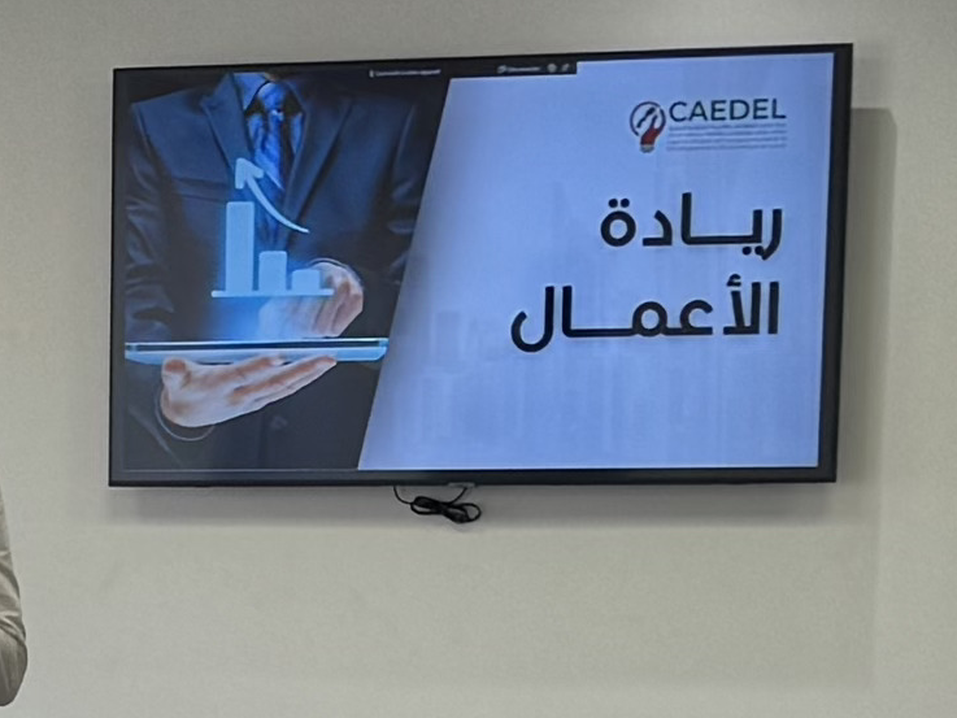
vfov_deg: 7.8
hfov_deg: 10.4
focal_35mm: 186
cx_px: -275
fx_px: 5143
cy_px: 1224
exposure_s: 1/125
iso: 64
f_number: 1.78
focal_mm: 6.76
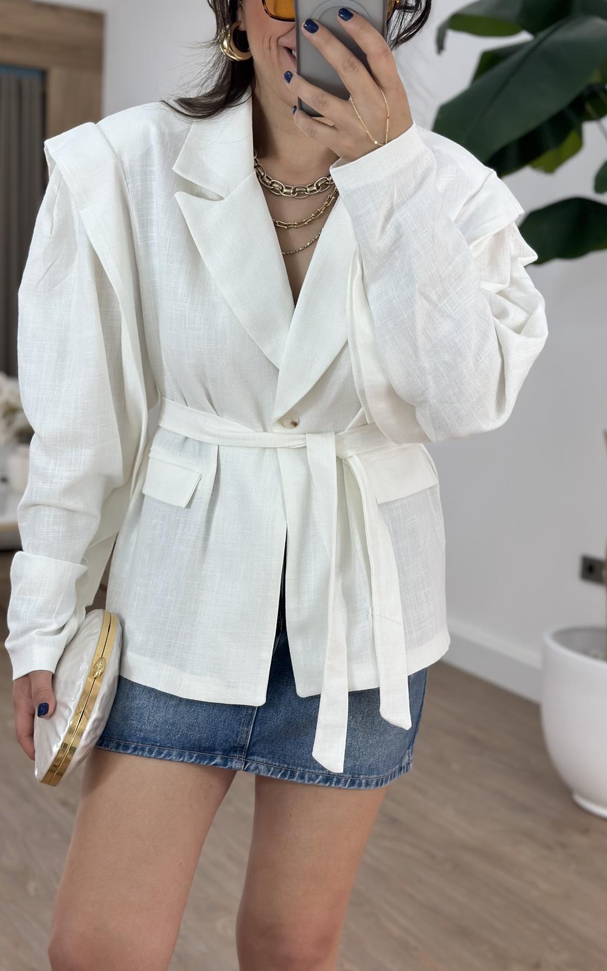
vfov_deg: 39.6
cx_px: 292
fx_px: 1349
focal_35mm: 51
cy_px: 486
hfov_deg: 25.3
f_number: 1.78
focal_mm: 6.86
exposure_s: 1/435
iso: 80
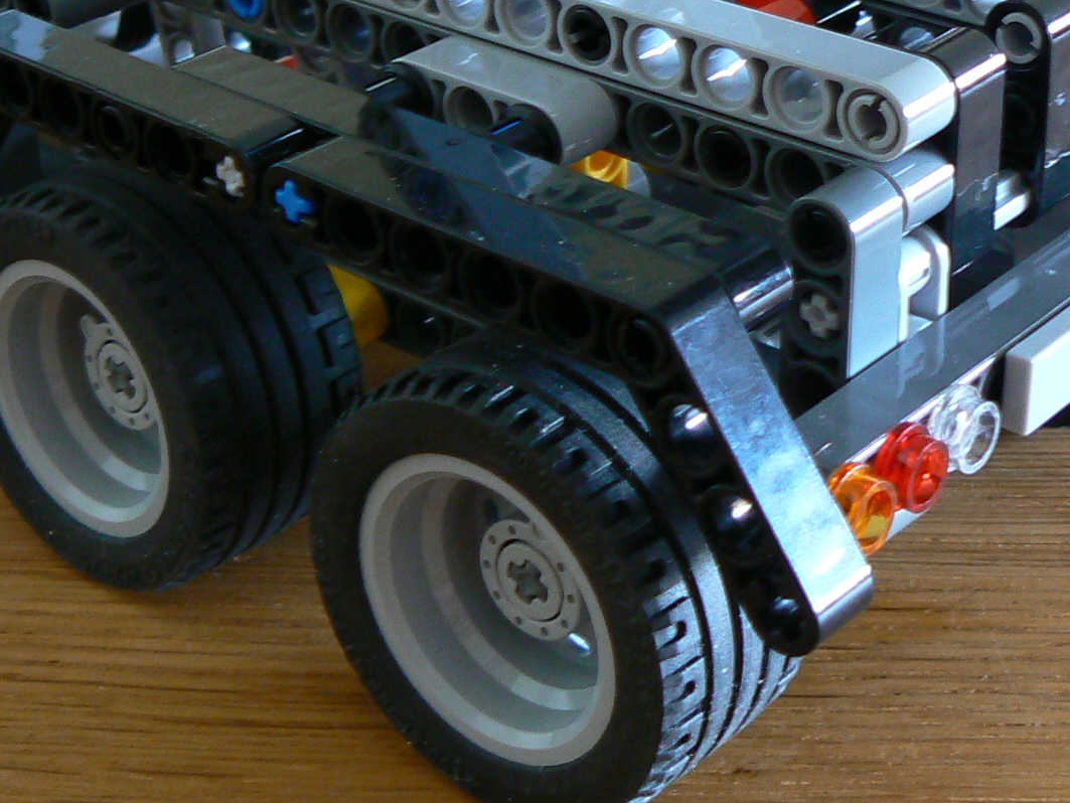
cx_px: 556
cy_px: 71
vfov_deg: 18.6
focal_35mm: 78
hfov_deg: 25.0
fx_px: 2412
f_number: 2.8
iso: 100
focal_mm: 6
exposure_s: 1/6
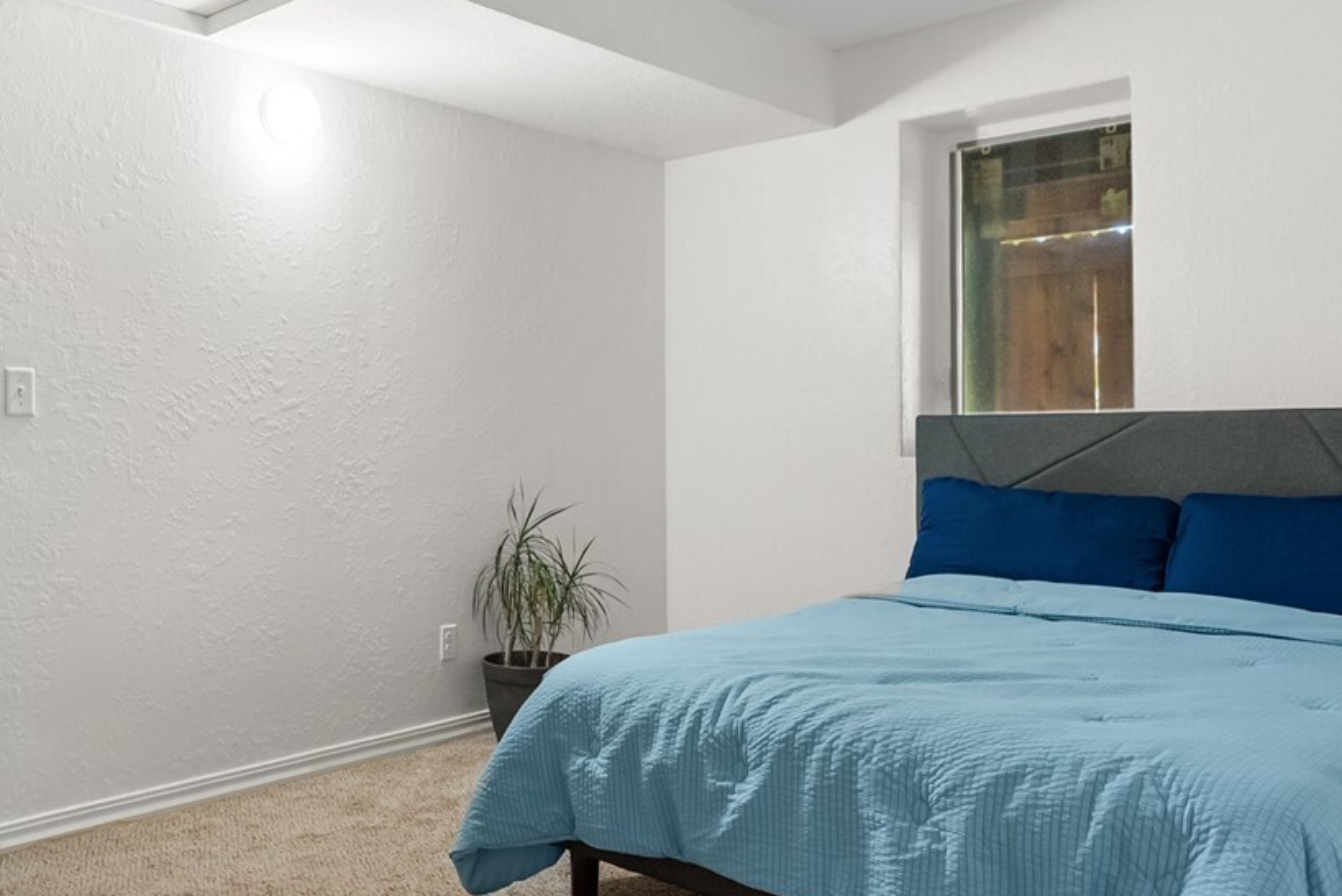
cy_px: 471
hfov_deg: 61.6
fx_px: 1081
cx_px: 416
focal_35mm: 29
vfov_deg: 45.0
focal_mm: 14
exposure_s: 1/5
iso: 400
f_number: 3.2
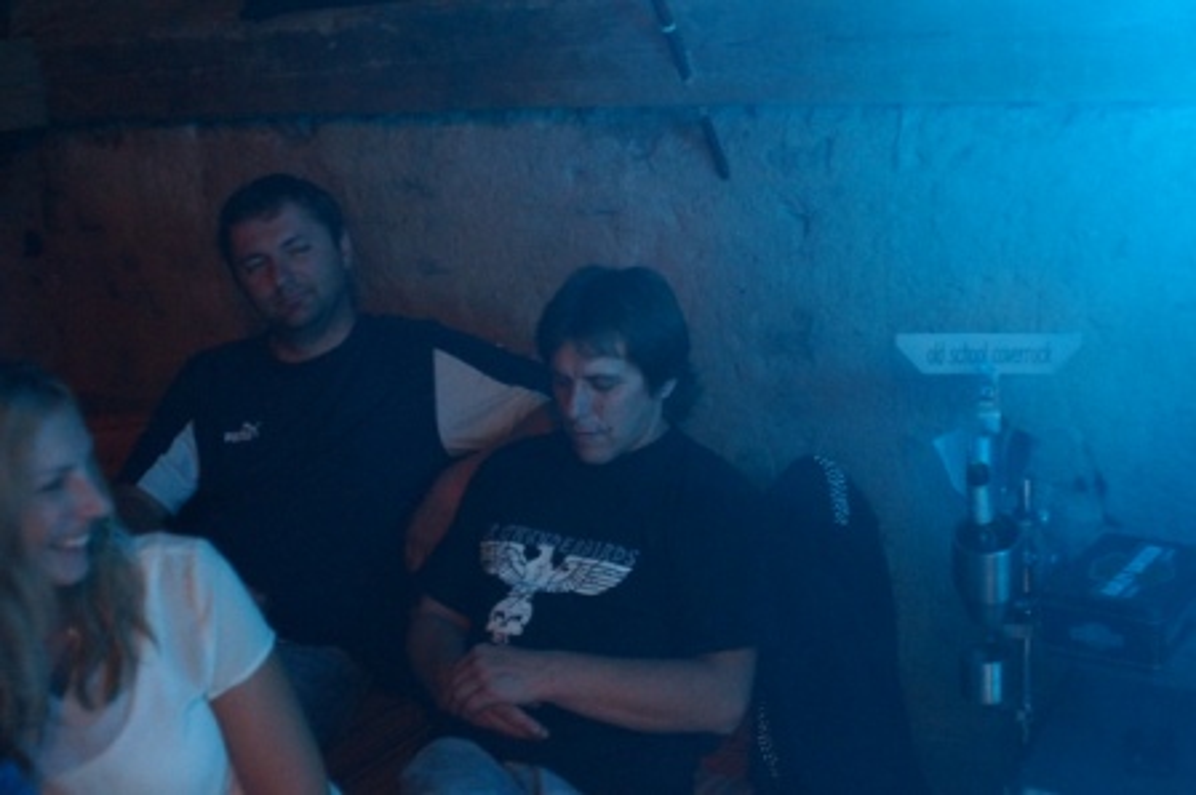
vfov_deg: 31.8
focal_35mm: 42
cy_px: 398
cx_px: 598
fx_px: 1394
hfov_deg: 46.4
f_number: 3.5
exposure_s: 1/40
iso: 3200
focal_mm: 28
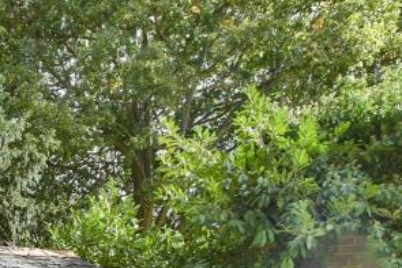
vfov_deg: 21.4
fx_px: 581
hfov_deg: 28.7
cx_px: -159
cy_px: 414
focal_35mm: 52
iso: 500
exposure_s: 1/250
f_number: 8
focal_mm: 10
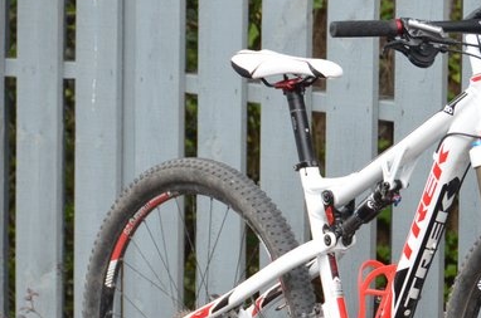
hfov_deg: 5.1
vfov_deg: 3.4
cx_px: 423
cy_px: 282
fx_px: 5440
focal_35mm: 408
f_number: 5.6
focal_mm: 130
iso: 1600
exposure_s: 1/125
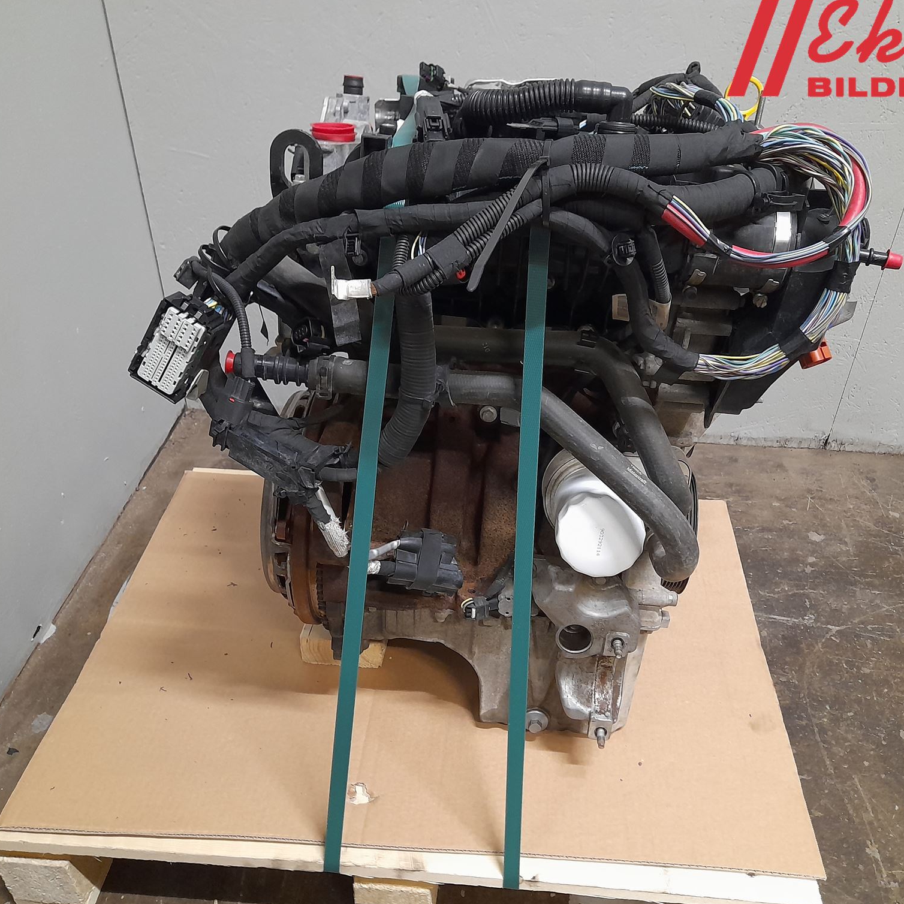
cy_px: 456
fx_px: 886
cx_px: 481
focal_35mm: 30
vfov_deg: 54.0
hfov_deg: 54.0
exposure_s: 1/50
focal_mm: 4.6
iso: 400
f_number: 2
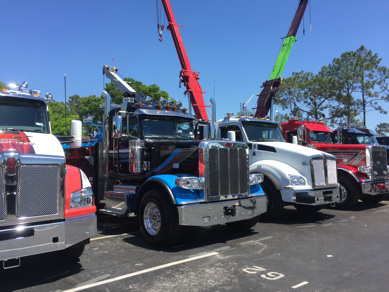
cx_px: 194
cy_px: 146
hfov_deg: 61.7
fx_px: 326
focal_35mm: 29
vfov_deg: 48.2
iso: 32
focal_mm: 4.15
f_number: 2.2
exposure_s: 1/1276
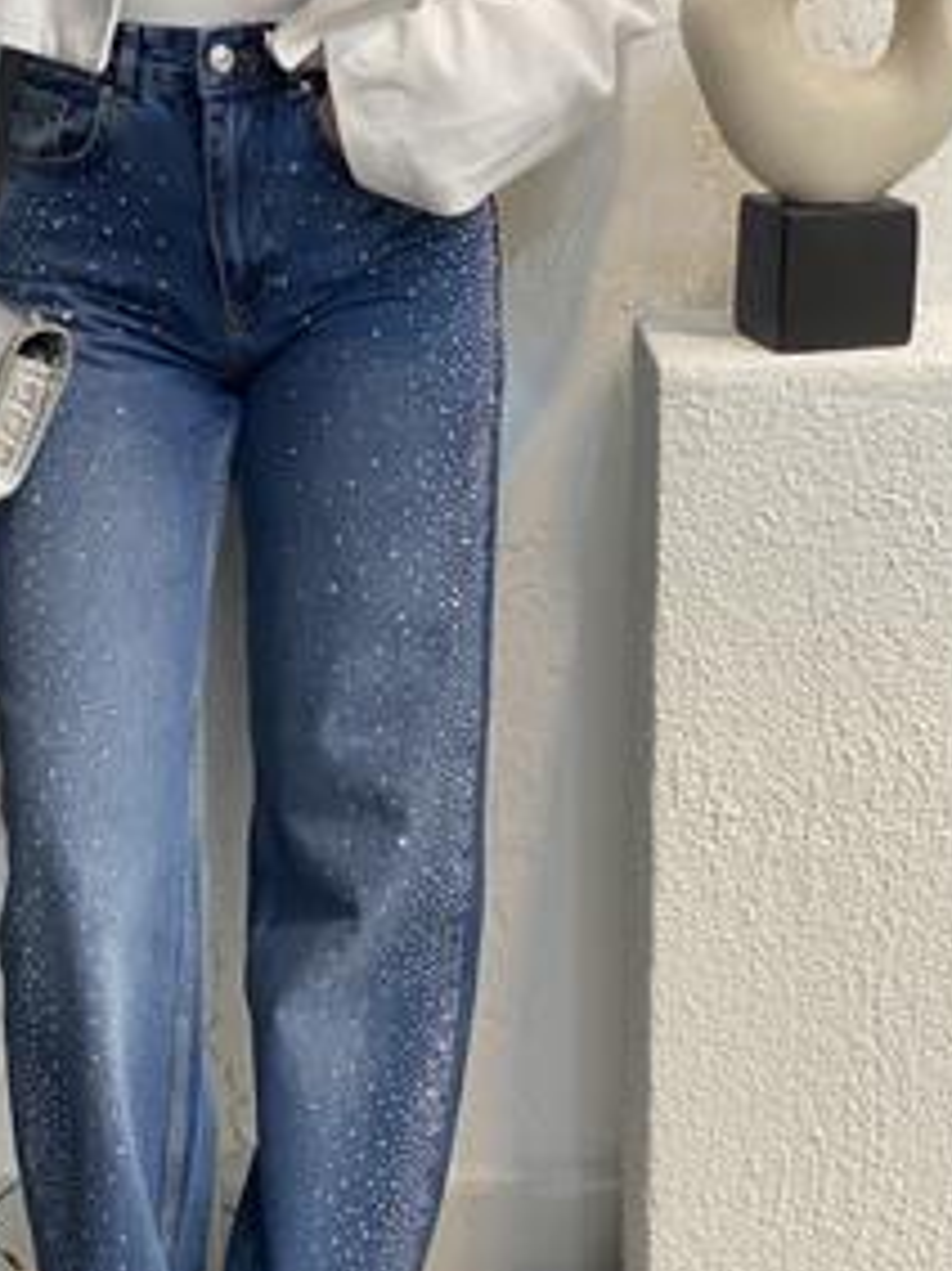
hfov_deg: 19.3
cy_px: 761
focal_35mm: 76
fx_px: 2789
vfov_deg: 25.6
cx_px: 274
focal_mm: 6
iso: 160
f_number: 2
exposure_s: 1/100
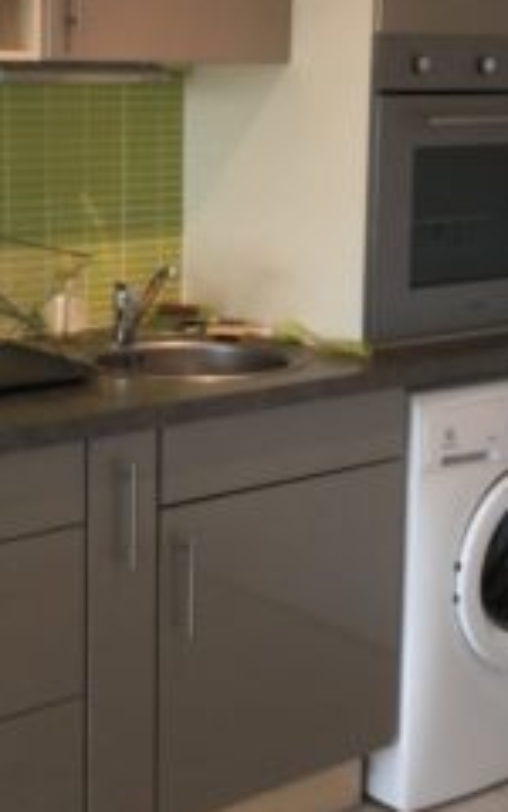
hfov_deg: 20.0
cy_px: 286
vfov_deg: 31.8
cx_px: 78
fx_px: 1418
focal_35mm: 64
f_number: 2.2
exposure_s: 1/33
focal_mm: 4.15
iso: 32
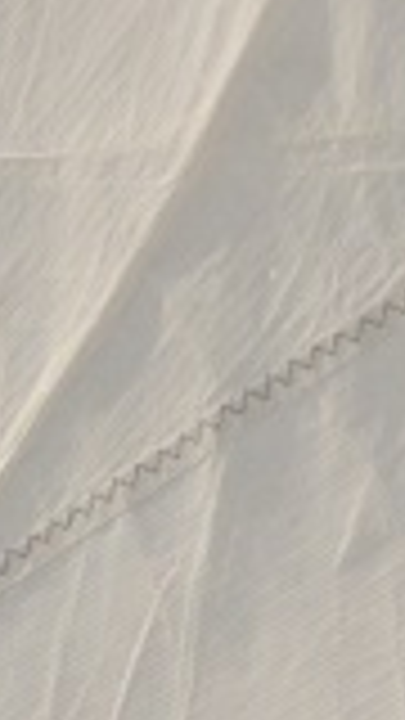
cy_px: 839
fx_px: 13078
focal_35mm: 685
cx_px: -281
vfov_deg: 3.1
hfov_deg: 1.8
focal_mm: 70
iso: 640
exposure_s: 1/8000
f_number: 4.5
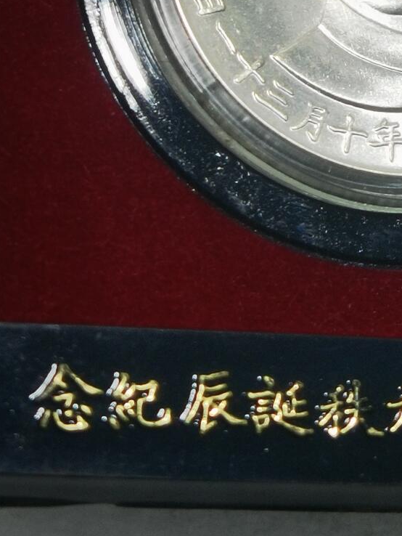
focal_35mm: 156
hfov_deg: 9.5
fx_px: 2414
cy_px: 5
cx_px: 369
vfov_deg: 12.5
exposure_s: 1/118
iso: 50
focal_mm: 6.67
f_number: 1.9
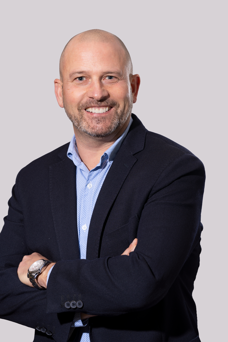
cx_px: 114
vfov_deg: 23.9
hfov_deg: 16.1
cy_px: 171
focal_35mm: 85
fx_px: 807
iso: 100
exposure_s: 1/125
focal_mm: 85
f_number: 5
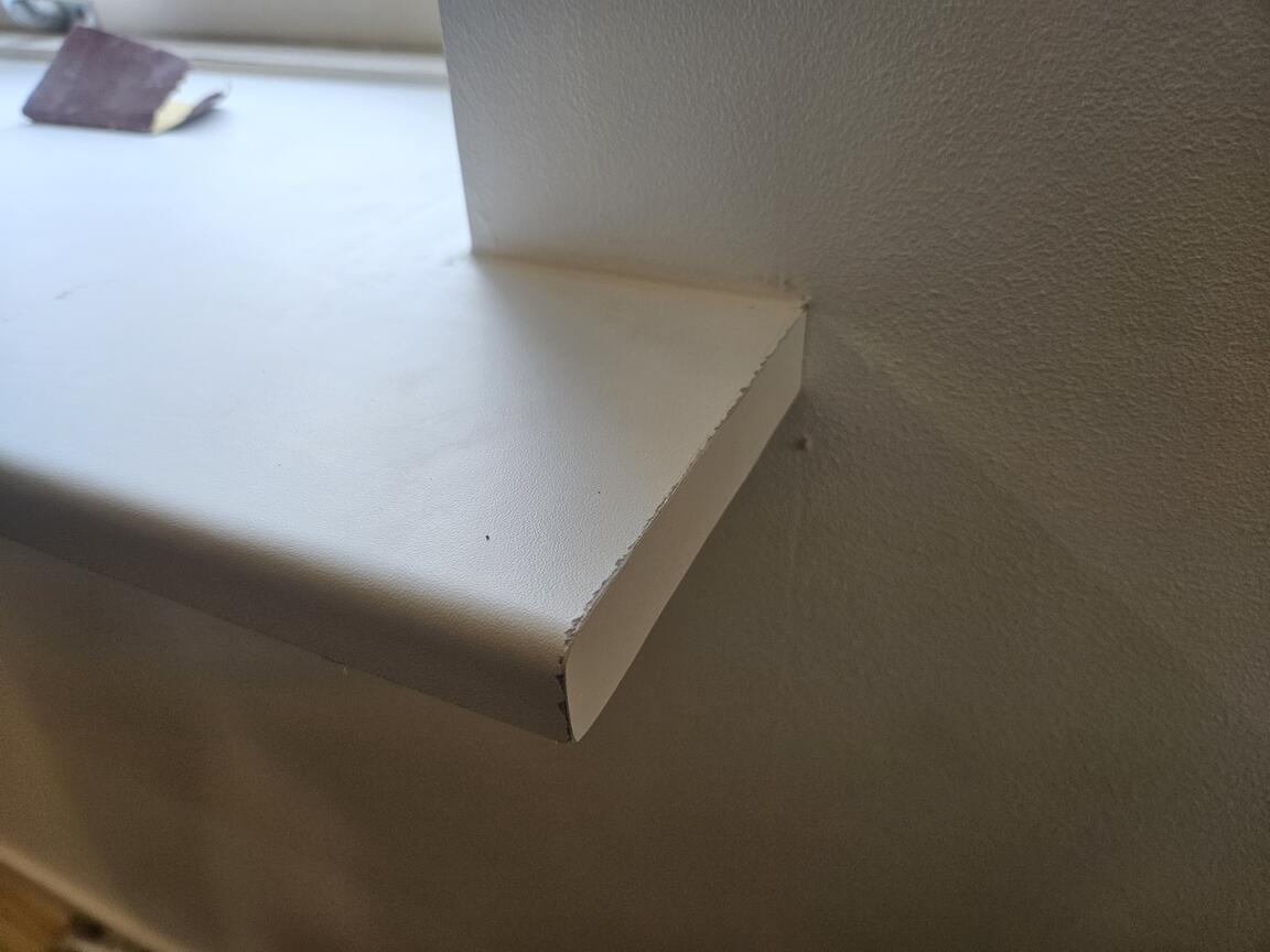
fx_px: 844
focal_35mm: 23
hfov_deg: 73.9
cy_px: 476
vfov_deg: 58.9
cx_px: 635
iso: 125
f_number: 1.8
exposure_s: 1/100
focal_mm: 5.4
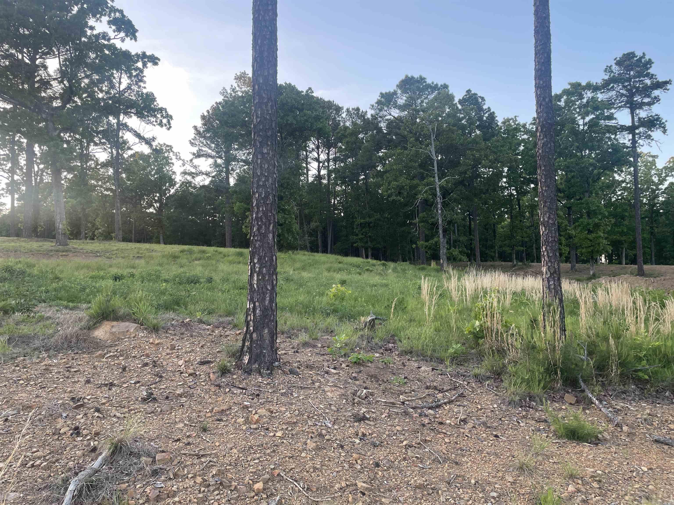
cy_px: 252
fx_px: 506
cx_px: 337
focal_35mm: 26
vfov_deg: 53.1
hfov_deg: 67.3
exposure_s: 1/121
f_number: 1.6
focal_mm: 4.2
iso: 50
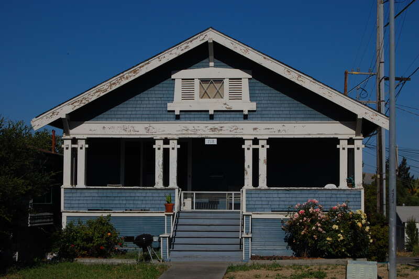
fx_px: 802
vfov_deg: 19.7
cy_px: 140
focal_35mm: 69
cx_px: 210
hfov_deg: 29.3
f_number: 16
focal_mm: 46
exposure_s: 1/400
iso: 200
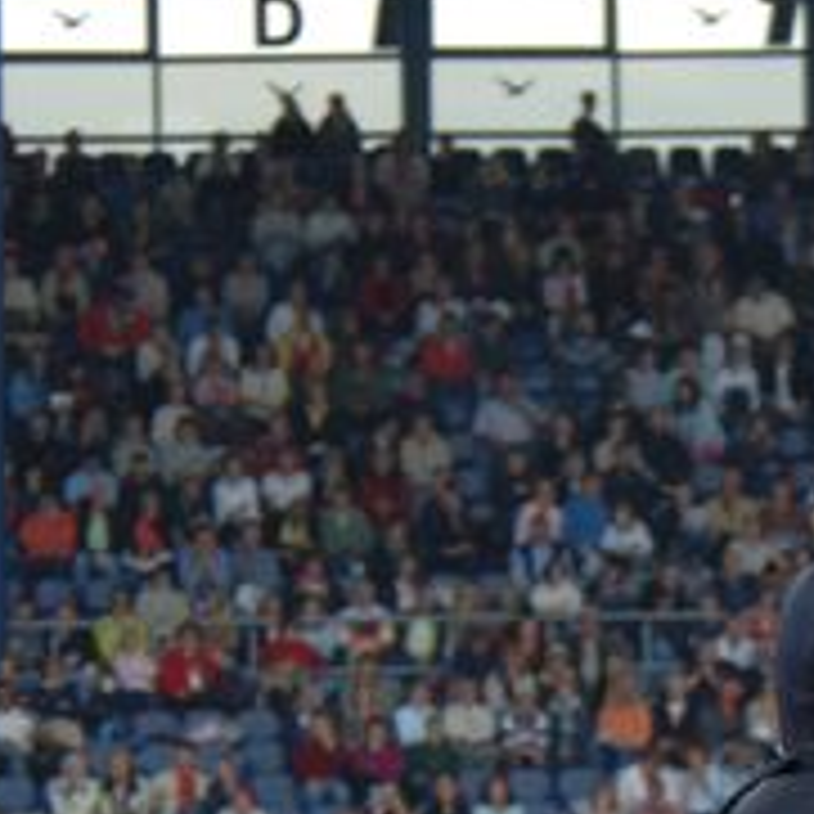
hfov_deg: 3.5
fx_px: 13196
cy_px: 857
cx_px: 1084
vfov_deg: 3.5
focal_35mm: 496
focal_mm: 110
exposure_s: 1/500
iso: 200
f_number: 5.6
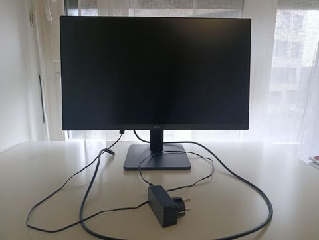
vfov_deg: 59.0
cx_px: 160
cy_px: 120
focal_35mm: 23
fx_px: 212
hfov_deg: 73.9
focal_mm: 6.11
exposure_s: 1/100
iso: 1102
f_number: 1.65
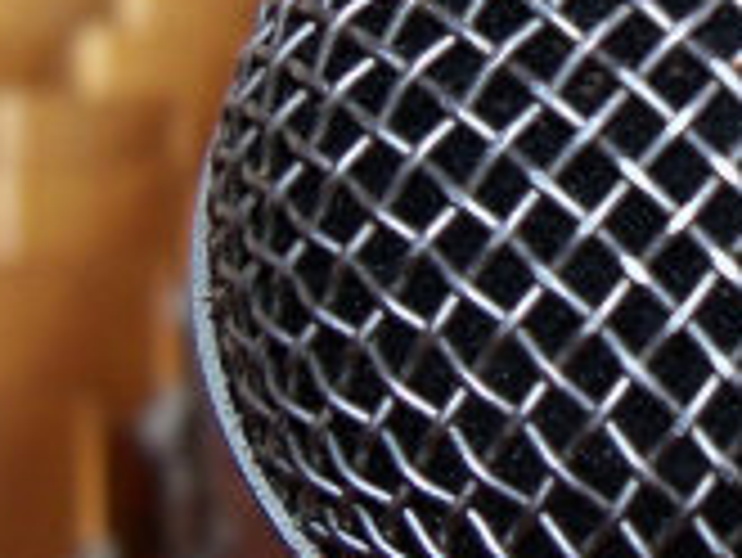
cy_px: 74
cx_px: 922
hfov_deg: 14.6
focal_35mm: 130
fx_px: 2789
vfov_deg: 11.4
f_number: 3.5
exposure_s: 1/30
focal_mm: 6.2
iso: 200
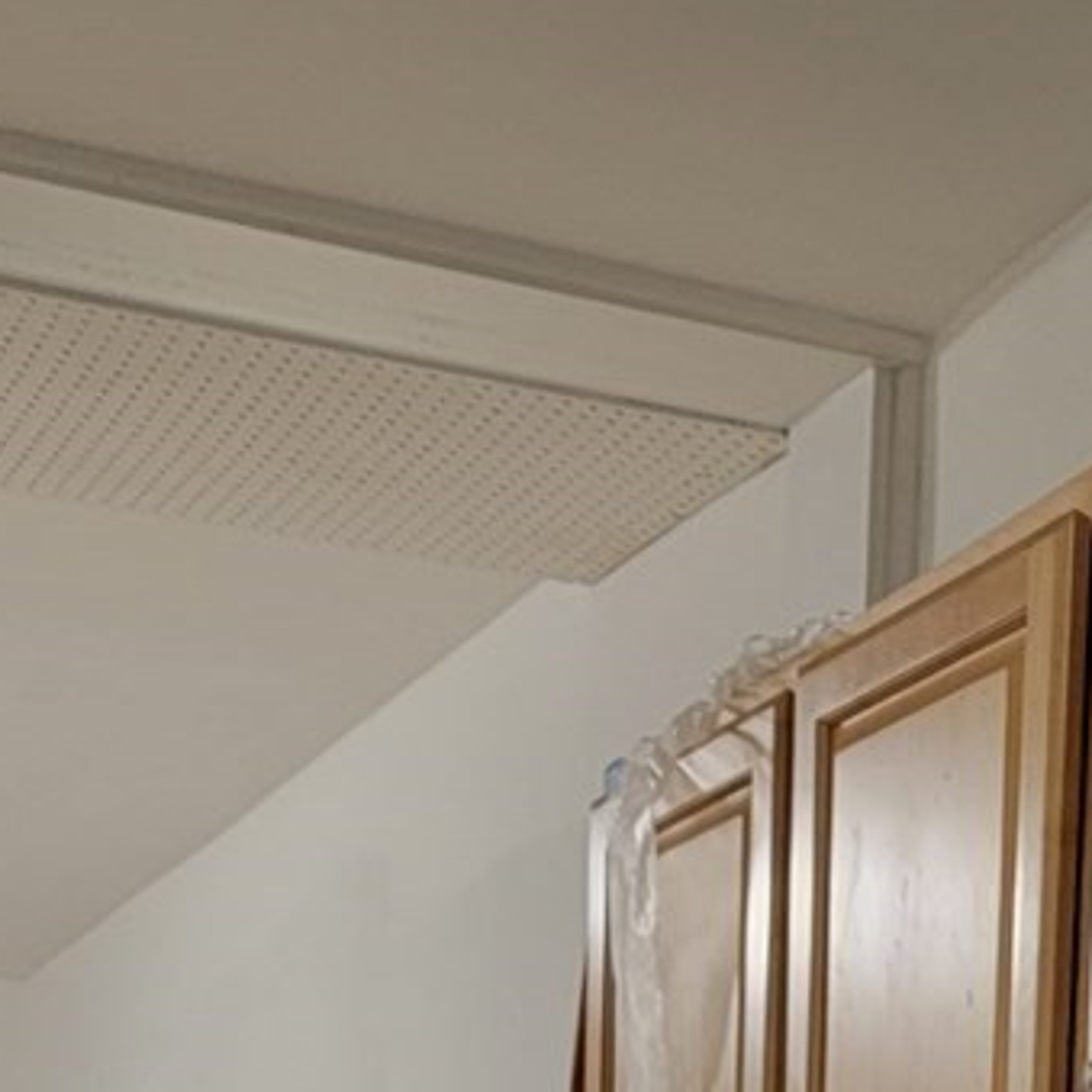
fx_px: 3426
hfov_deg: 18.0
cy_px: 2303
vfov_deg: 14.4
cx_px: 805
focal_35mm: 96
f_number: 1.8
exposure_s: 1/40
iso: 250
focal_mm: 6.7
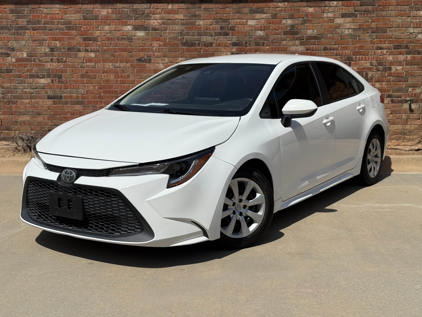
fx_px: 585
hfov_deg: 39.7
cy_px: 158
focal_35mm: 48
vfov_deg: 30.3
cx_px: 211
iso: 64
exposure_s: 1/11364
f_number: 1.78
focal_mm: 6.76
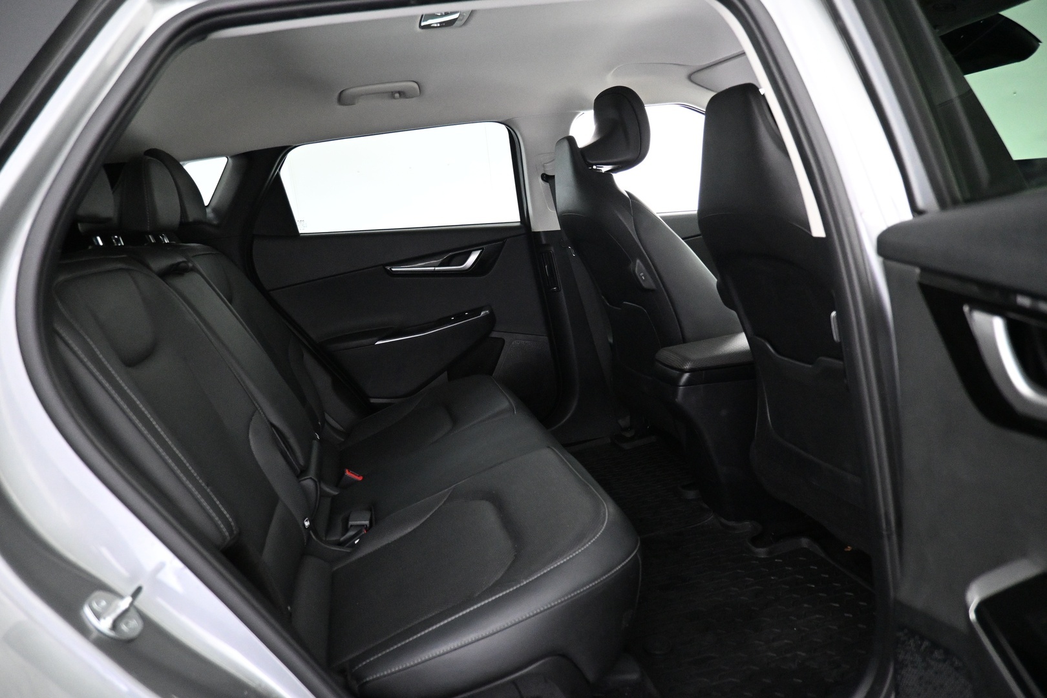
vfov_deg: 53.1
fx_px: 698
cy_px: 349
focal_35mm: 24
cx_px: 524
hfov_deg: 73.7
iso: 4000
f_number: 3.5
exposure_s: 1/30
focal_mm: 16
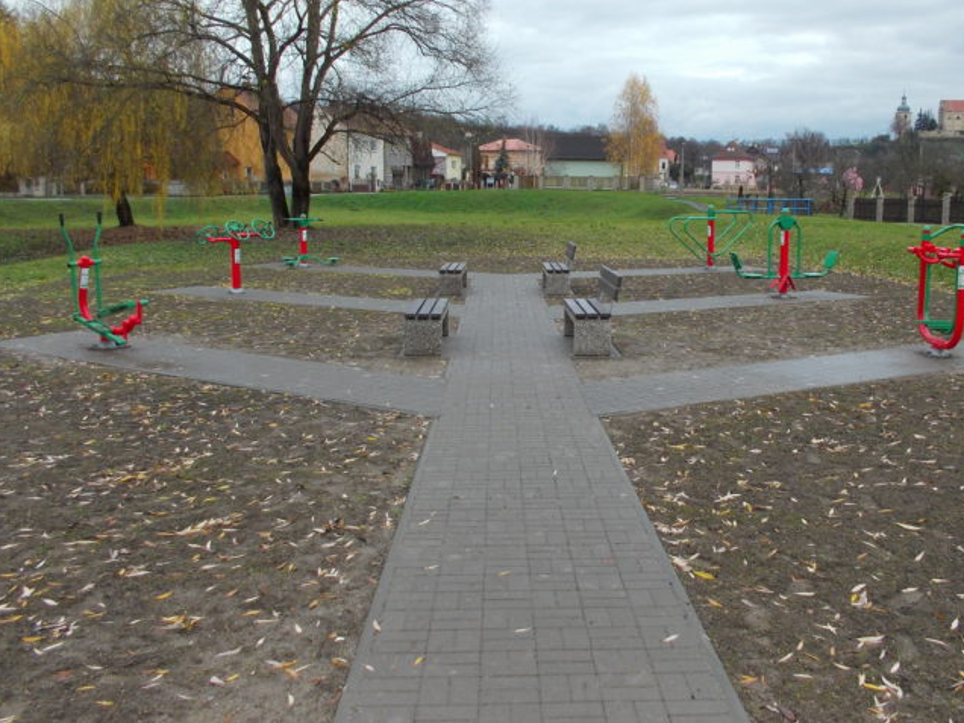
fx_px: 975
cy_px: 324
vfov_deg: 40.7
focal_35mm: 35
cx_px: 538
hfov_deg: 52.5
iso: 80
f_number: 3.3
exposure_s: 1/40
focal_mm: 4.1
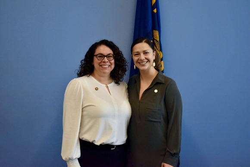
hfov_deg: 33.4
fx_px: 417
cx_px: 125
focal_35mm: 60
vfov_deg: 22.6
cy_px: 84
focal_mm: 40
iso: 1400
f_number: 4.8
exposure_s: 1/60
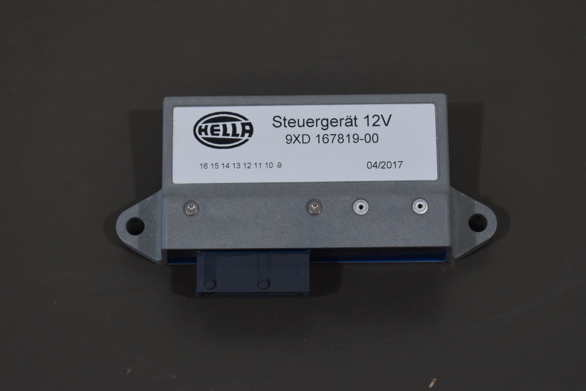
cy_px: 196
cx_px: 293
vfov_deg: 16.6
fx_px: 1343
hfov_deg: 24.6
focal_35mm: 82
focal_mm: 55
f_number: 5.6
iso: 800
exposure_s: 1/250
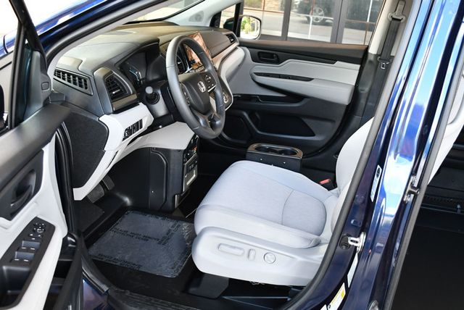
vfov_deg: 36.9
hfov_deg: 53.1
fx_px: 464
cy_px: 155
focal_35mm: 36
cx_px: 232
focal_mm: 18
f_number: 3.5
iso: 800
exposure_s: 1/200
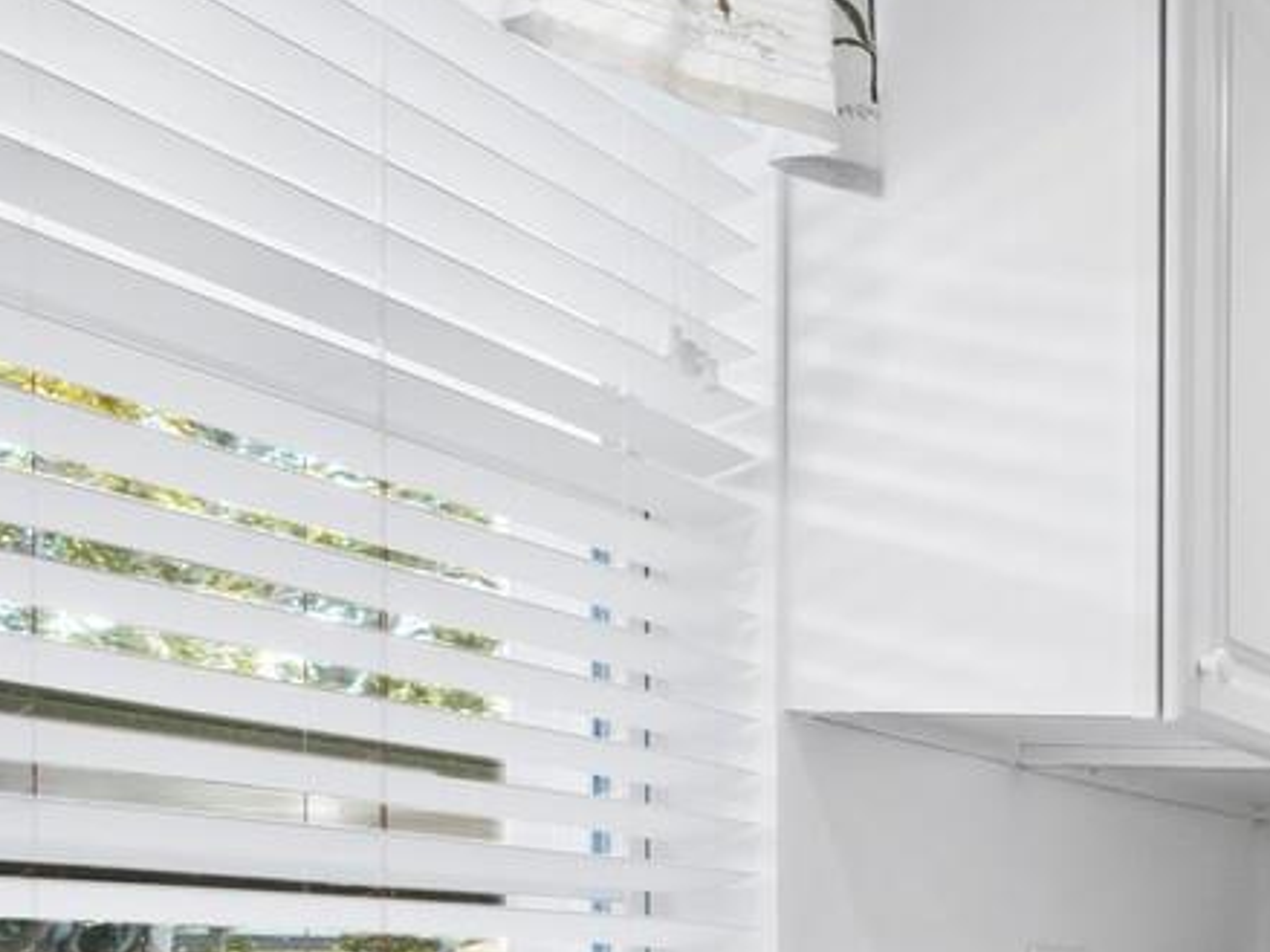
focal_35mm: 51
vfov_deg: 26.6
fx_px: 1871
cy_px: 1007
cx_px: 2239
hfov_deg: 22.7
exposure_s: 1/1.25
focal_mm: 7
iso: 320
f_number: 14
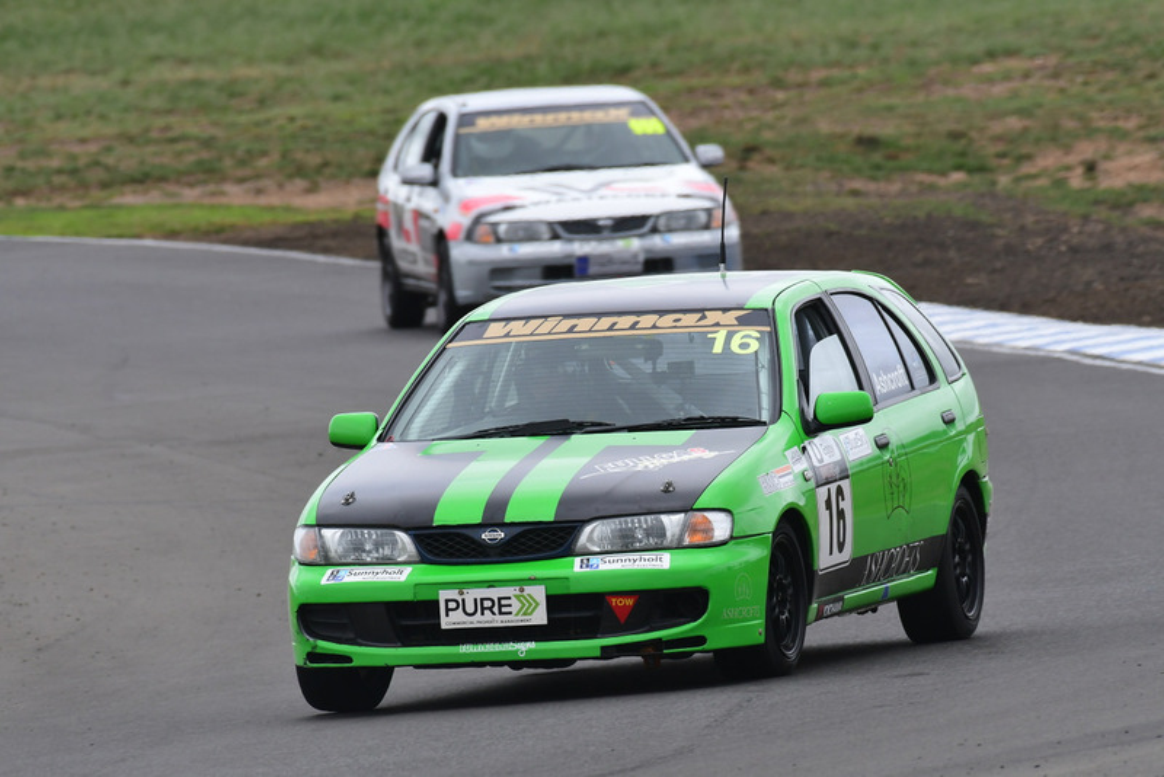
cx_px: 582
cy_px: 388
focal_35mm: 750
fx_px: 24257
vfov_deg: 1.8
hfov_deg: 2.7
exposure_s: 1/640
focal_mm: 500
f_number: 10
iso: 500
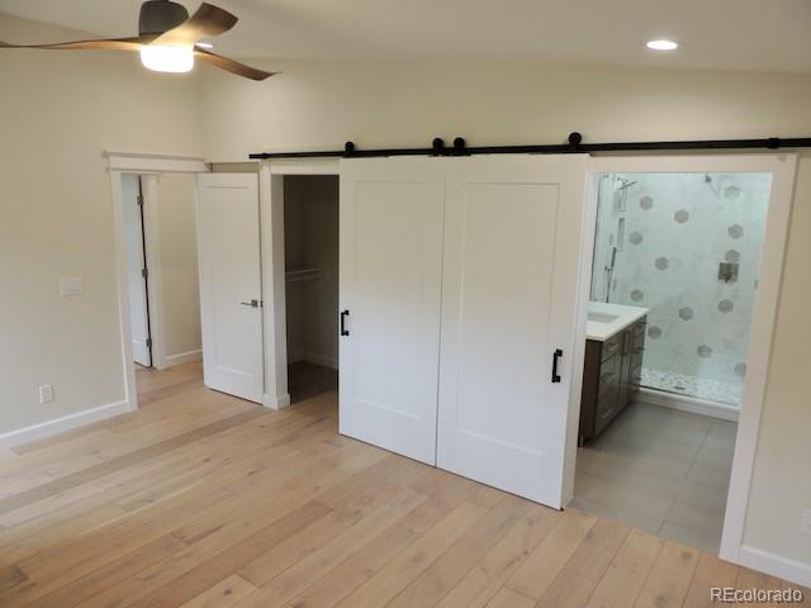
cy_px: 304
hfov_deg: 71.6
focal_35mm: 24
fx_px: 562
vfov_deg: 56.8
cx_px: 406
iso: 100
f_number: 3
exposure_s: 1/30
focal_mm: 4.3
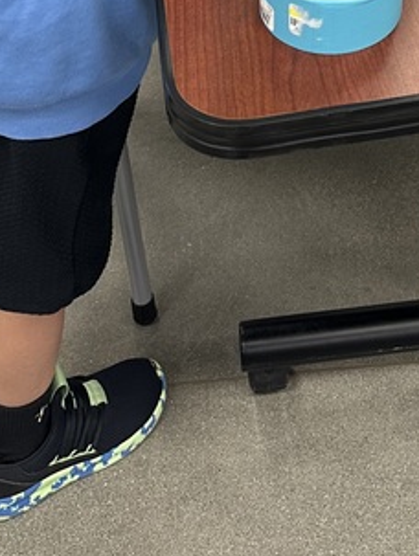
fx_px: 1305
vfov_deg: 20.9
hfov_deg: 17.8
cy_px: -248
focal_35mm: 81
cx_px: 412
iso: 125
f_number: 1.78
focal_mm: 6.86
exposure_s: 1/60
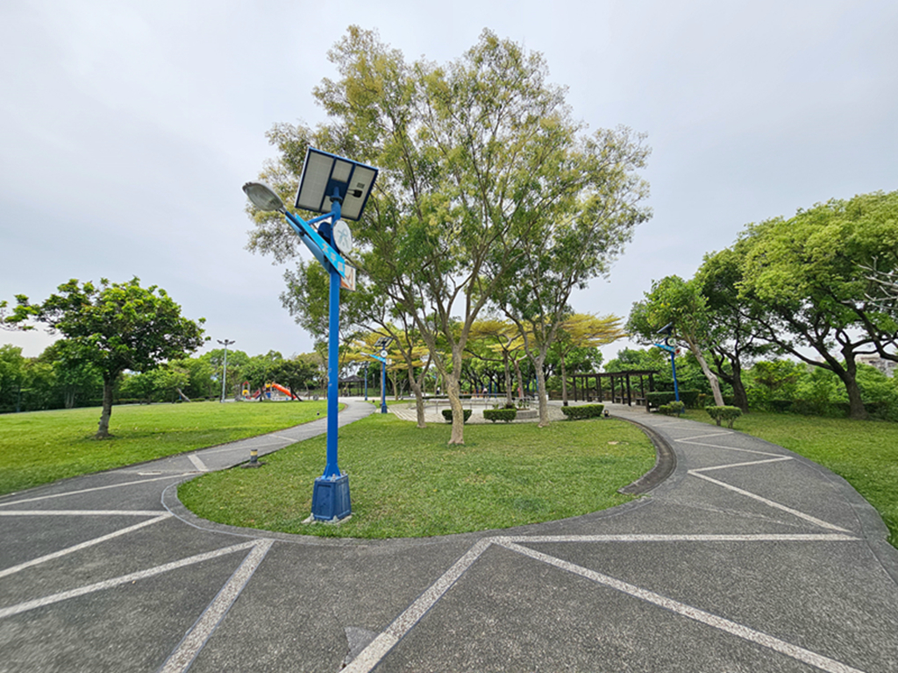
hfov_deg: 106.2
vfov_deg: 89.9
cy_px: 336
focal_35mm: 13
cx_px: 449
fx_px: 337
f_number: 2.2
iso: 50
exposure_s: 1/1449
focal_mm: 2.2
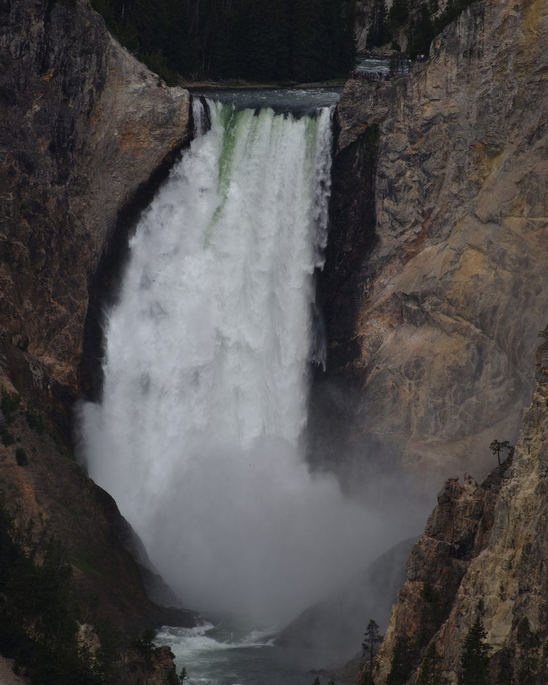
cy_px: 342
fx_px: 6870
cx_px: 274
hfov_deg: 4.6
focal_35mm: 339
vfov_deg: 5.7
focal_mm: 300
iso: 160
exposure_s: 1/640
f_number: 5.6
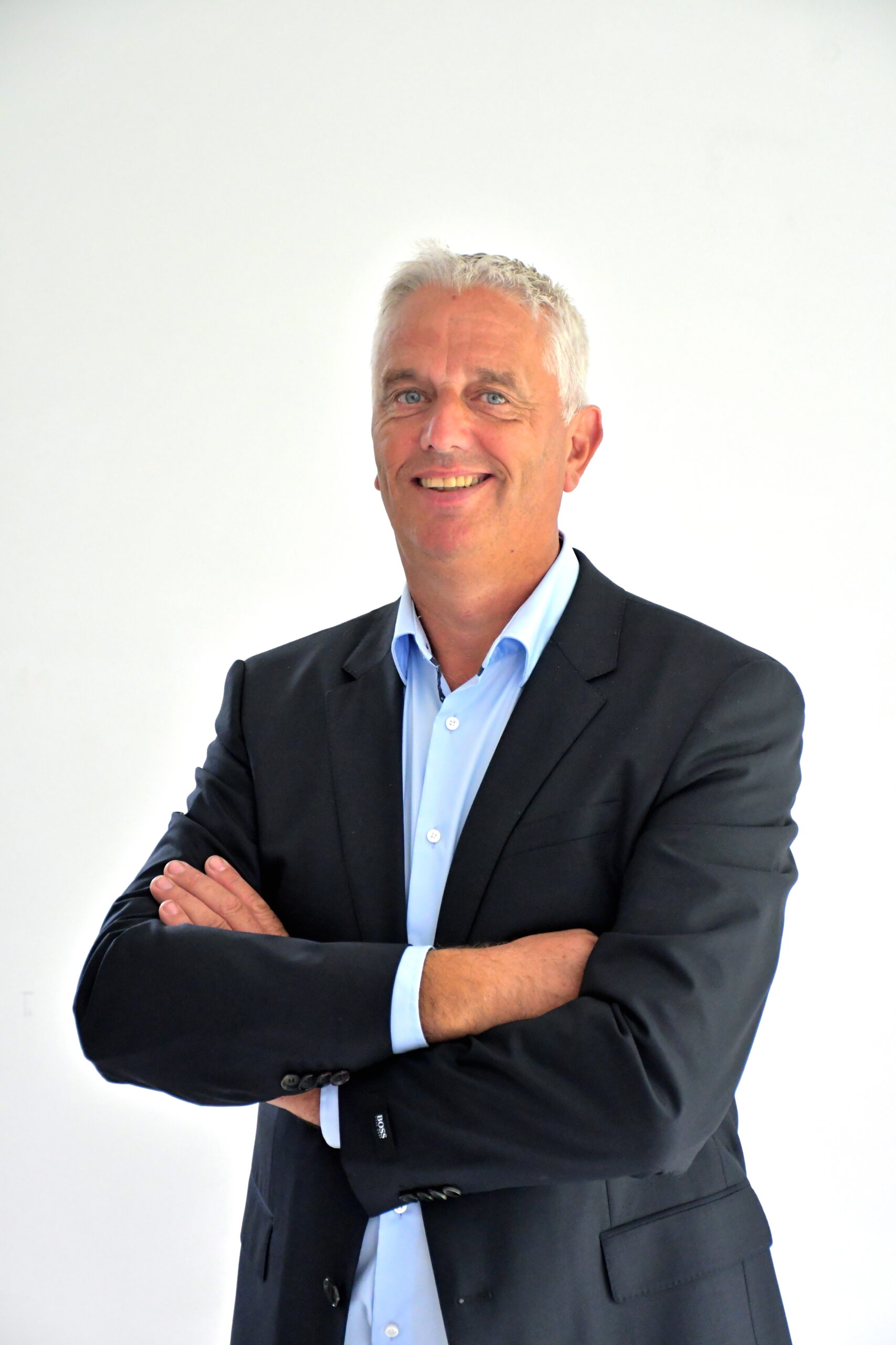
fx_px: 3135
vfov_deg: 24.2
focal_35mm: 84
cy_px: 672
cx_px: 448
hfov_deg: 16.3
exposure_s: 1/250
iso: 2800
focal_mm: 56
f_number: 4.8
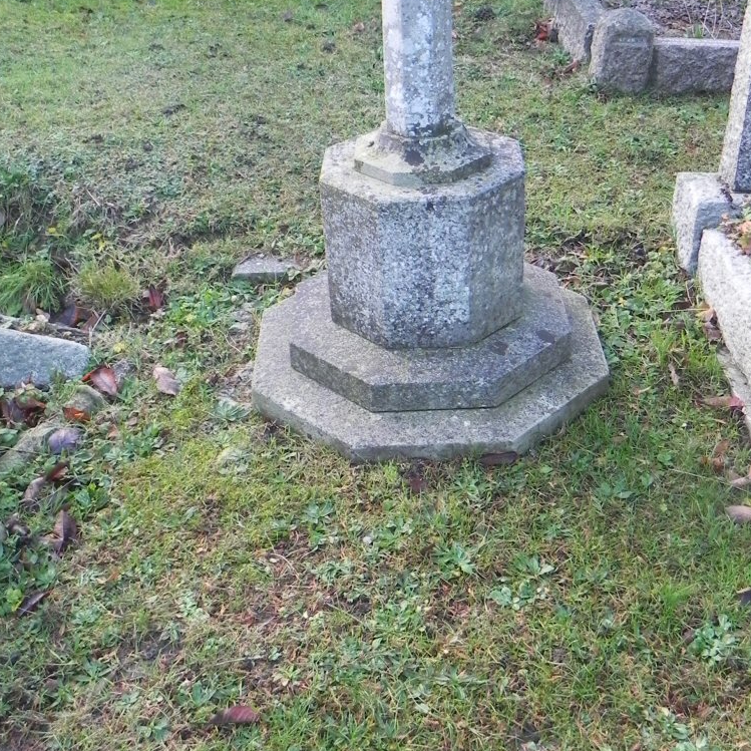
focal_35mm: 46
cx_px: 399
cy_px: 368
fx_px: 1129
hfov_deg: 36.8
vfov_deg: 36.8
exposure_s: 1/31.2
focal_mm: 4.6
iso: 160
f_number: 2.8
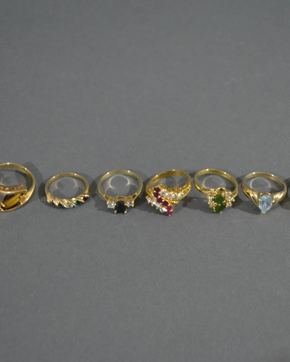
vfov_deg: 36.7
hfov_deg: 29.7
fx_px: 547
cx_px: 152
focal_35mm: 51
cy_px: 182
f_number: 4
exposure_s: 1/15
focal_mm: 24
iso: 1400
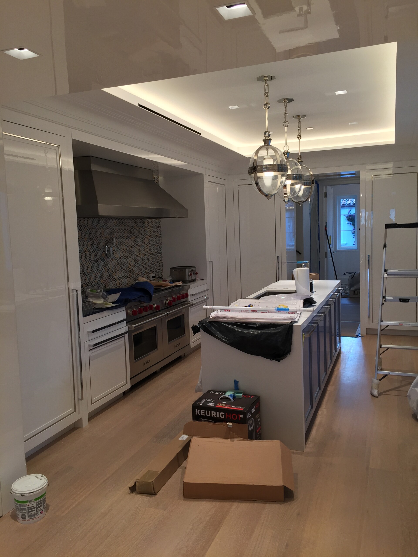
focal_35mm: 29
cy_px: 278
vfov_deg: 61.7
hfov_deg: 48.2
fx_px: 467
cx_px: 209
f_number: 2.2
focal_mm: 4.15
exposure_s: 1/60
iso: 32
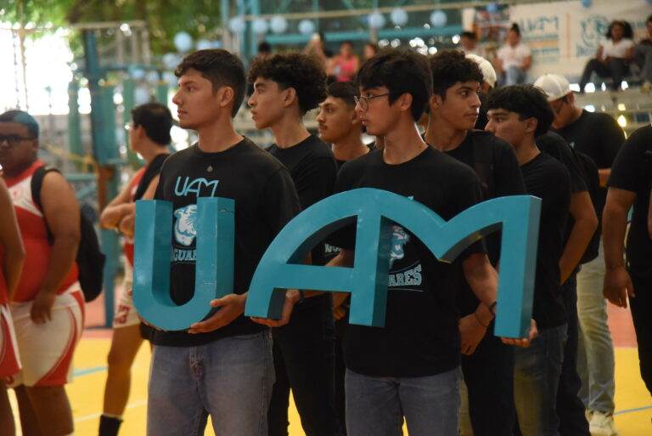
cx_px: 326
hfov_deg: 17.1
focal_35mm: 120
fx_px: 2174
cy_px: 218
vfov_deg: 11.4
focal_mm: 120
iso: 8000
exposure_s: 1/800
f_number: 4
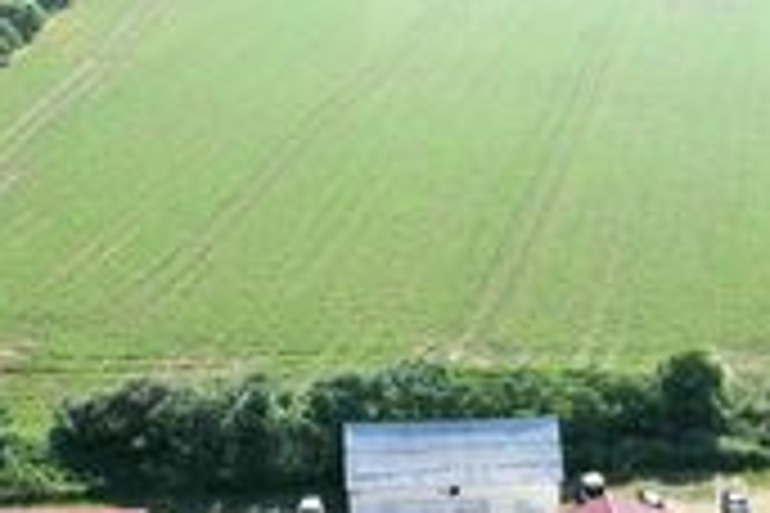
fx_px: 1754
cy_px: 457
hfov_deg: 24.4
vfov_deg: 16.4
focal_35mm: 82
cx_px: 617
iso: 100
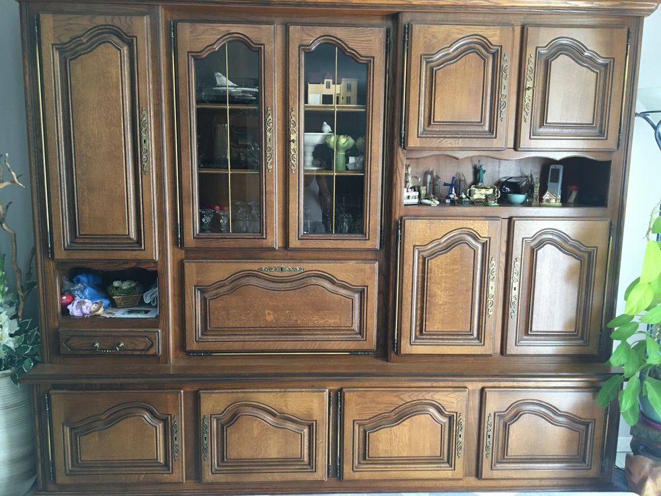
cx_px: 330
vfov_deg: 48.2
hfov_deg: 61.7
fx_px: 554
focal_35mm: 29
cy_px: 248
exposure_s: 1/33
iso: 160
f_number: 2.2
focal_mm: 4.15
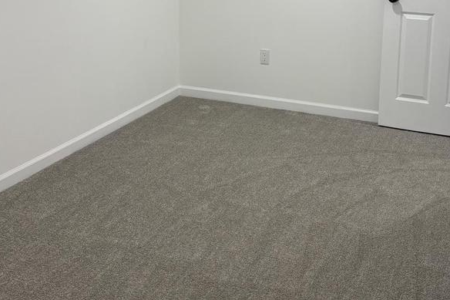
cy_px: 21
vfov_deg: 26.0
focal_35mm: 50
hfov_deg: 39.6
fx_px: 625
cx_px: 245
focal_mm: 5.96
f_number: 1.6
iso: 125
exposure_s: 1/120
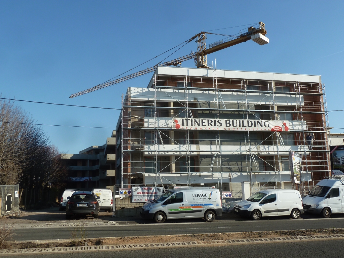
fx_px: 318
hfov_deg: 56.8
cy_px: 129
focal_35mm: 32
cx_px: 172
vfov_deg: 44.2
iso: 80
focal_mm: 5.3
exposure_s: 1/500
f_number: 4
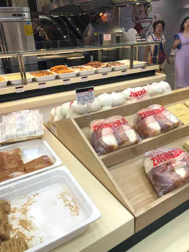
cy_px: 126
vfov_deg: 63.4
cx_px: 94
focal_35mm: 28
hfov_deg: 49.8
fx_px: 204
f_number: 1.8
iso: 40
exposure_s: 1/100
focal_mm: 3.99
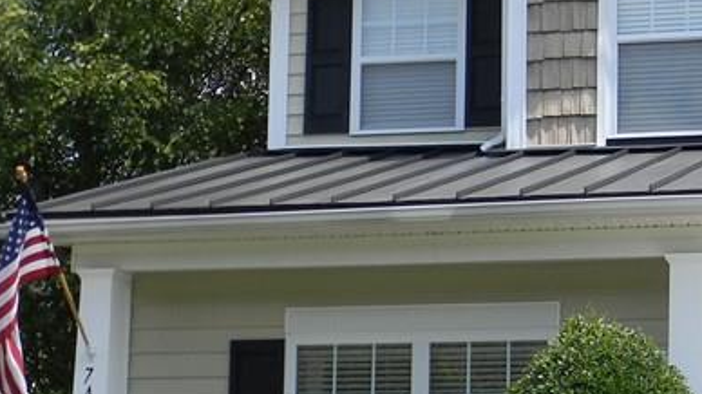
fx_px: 2196
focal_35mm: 118
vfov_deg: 10.3
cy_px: 260
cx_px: 617
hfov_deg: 17.9
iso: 80
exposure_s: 1/686
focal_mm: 7.3
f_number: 3.8
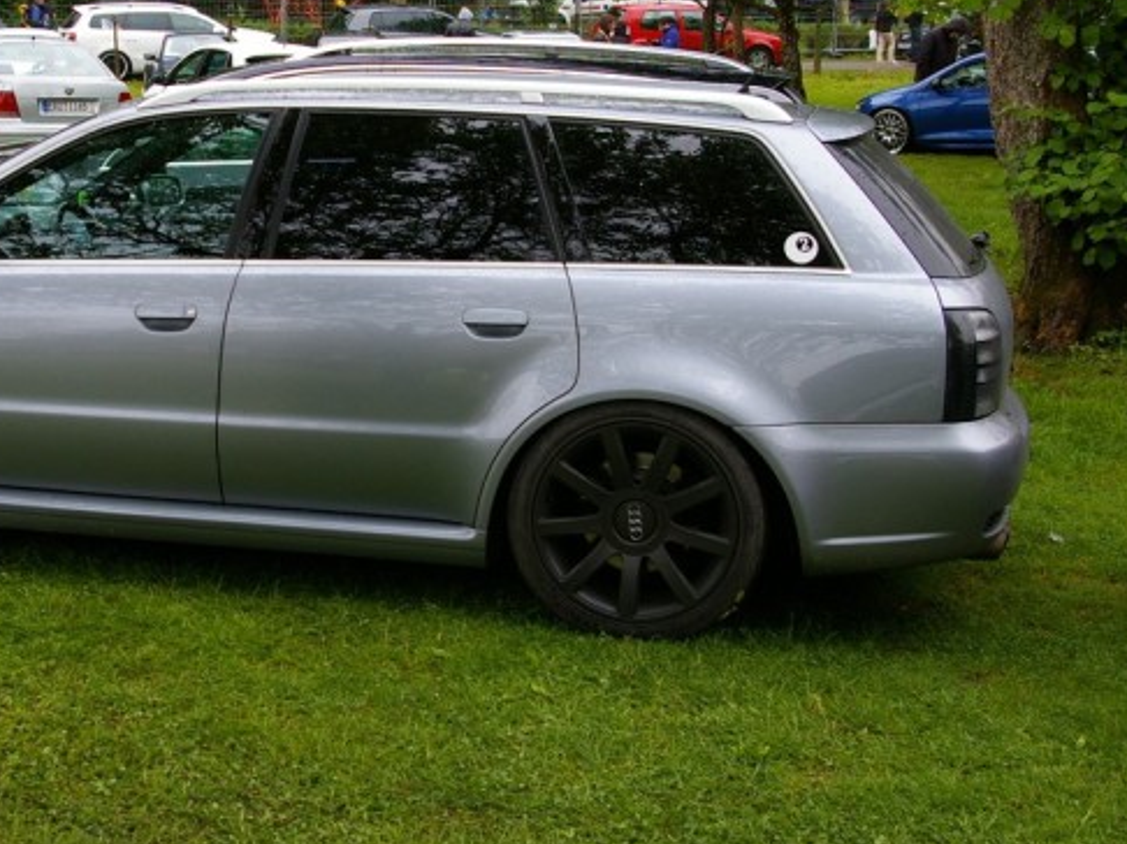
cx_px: 299
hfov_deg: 33.2
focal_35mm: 57
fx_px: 1855
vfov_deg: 25.6
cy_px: 321
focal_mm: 24
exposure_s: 1/90
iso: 200
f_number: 5.6
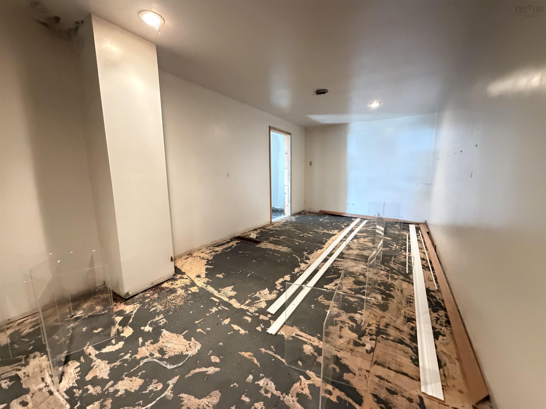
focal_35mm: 14
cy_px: 204
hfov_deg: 102.1
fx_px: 221
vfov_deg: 85.7
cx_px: 273
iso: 1250
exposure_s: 1/40
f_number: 2.2
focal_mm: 2.22
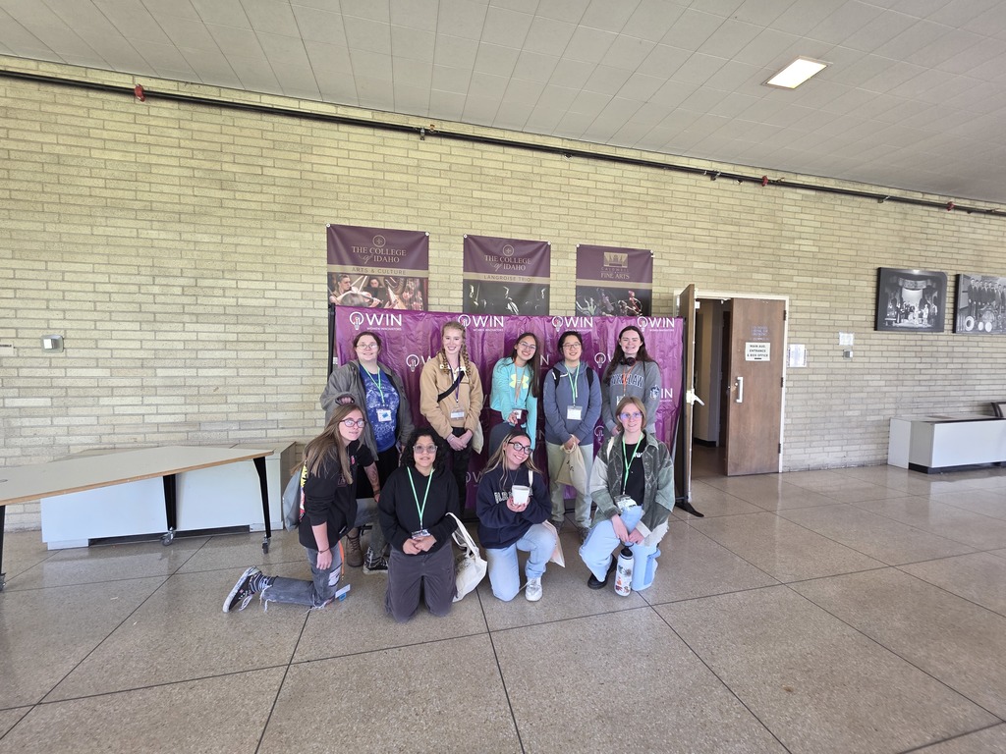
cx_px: 503
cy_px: 377
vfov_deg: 89.9
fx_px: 378
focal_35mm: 13
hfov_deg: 106.2
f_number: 1.9
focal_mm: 2.2
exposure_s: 1/120
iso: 160
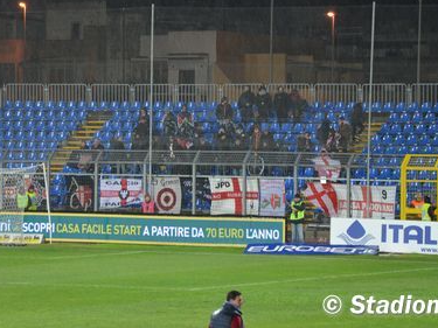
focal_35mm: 230
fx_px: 2906
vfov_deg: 6.5
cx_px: 190
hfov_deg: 8.6
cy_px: 120
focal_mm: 105
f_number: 5.6
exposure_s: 1/50
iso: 800
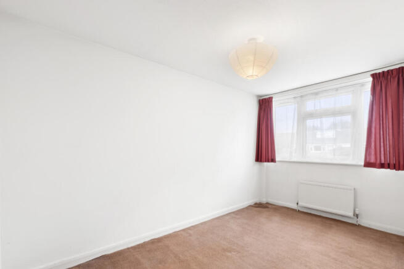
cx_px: 202
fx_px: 168
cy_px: 134
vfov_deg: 77.4
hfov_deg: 100.4
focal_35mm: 15
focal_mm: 10
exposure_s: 1/2.5
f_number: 8
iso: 640
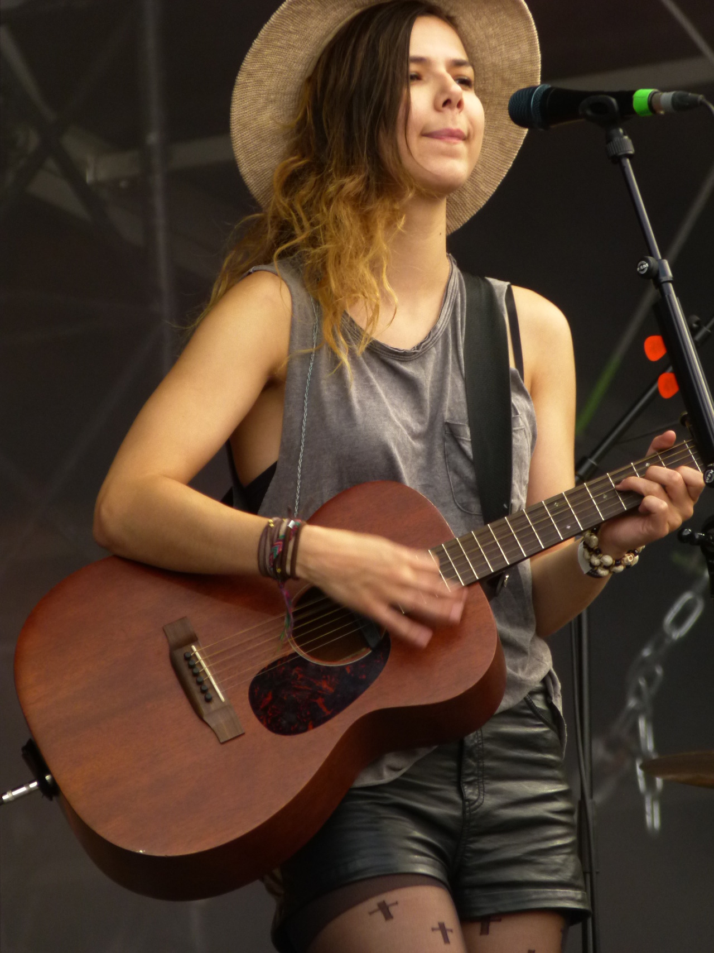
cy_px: 476
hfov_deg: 2.5
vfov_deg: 3.3
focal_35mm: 600
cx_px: 357
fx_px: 16503
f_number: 5.2
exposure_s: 1/125
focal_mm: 107.9
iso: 200
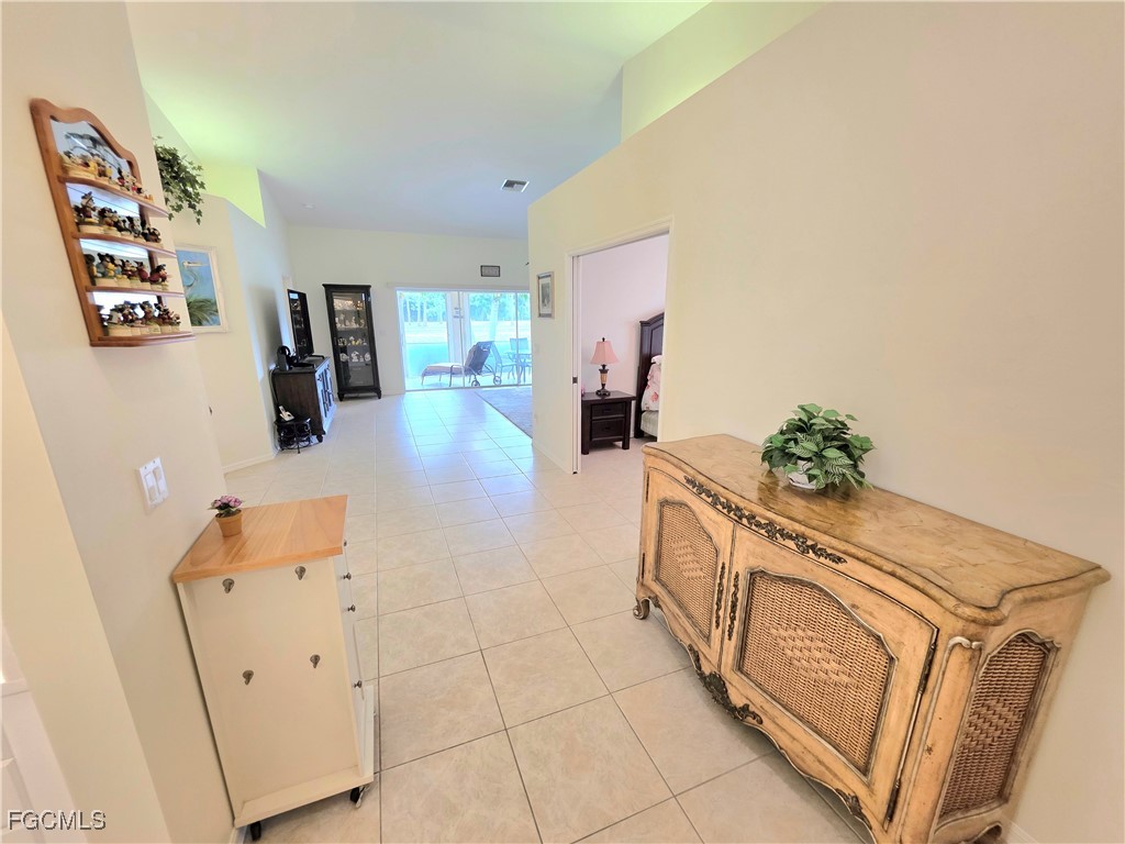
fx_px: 422
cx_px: 562
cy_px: 422
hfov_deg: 106.2
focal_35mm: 13
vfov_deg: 89.9
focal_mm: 2.2
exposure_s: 1/120
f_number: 1.9
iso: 125
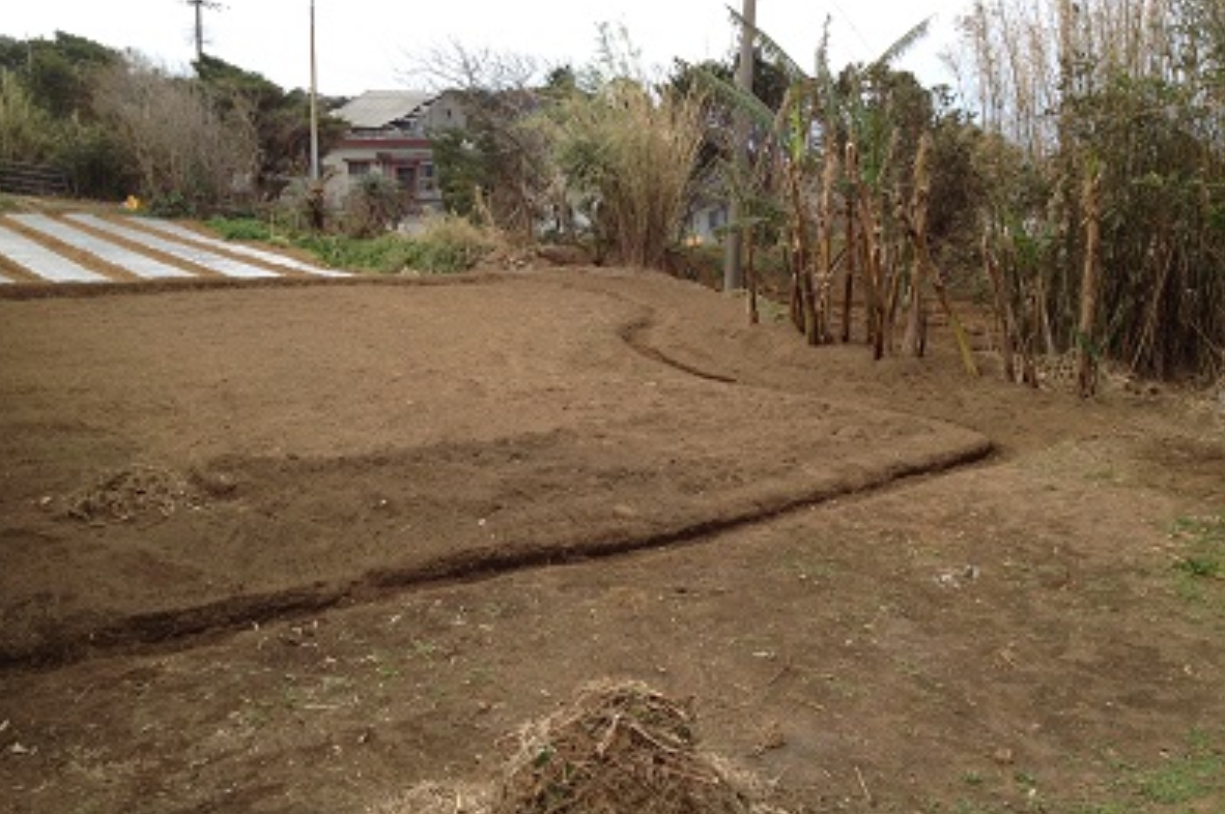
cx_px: 606
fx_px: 1258
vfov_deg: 35.9
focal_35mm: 37
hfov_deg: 51.9
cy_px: 395
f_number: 2.4
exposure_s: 1/511
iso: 50
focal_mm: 4.28
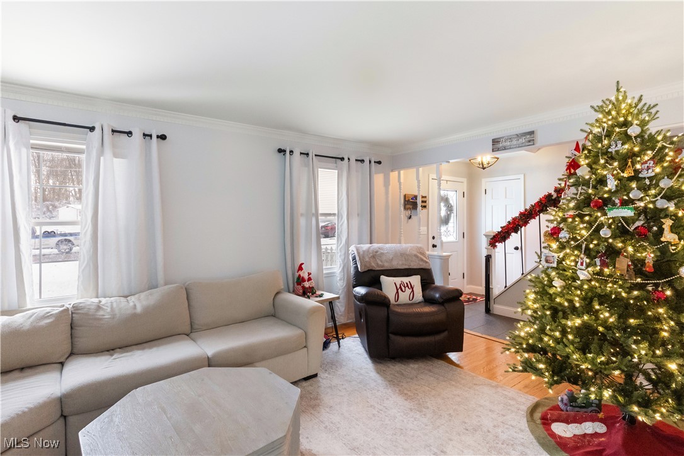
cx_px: 342
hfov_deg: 93.3
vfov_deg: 70.4
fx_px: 323
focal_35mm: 17
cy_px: 228
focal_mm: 17
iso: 12800
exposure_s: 1/60
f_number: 8
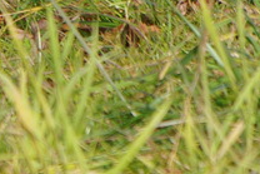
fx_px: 10696
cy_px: 2
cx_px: -196
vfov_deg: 0.9
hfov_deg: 1.4
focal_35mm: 1480
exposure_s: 1/200
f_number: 8
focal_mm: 200
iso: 100
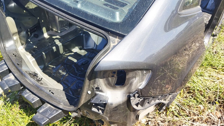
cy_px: 58
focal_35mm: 31
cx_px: 110
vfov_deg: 37.8
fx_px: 184
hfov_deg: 62.6
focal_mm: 4.71
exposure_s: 1/1017
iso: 100
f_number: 1.79
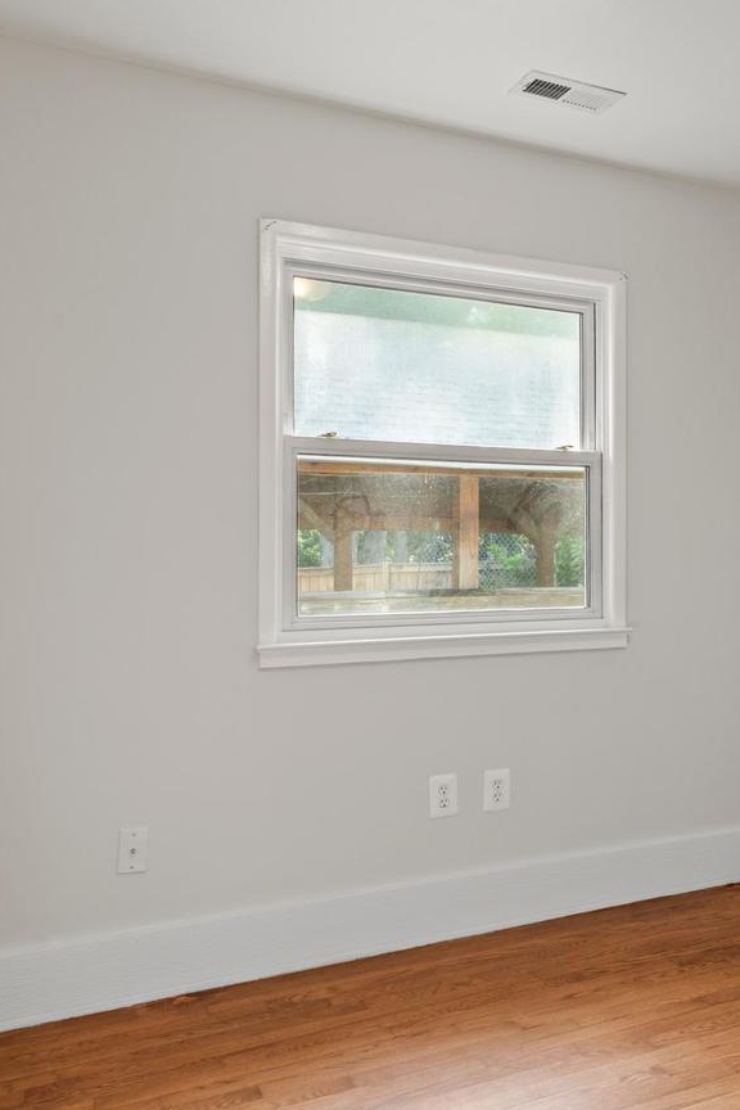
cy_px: 498
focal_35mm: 30
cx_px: 570
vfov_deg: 61.8
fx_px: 925
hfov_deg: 42.1
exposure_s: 1/1.43
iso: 250
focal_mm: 12
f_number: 11
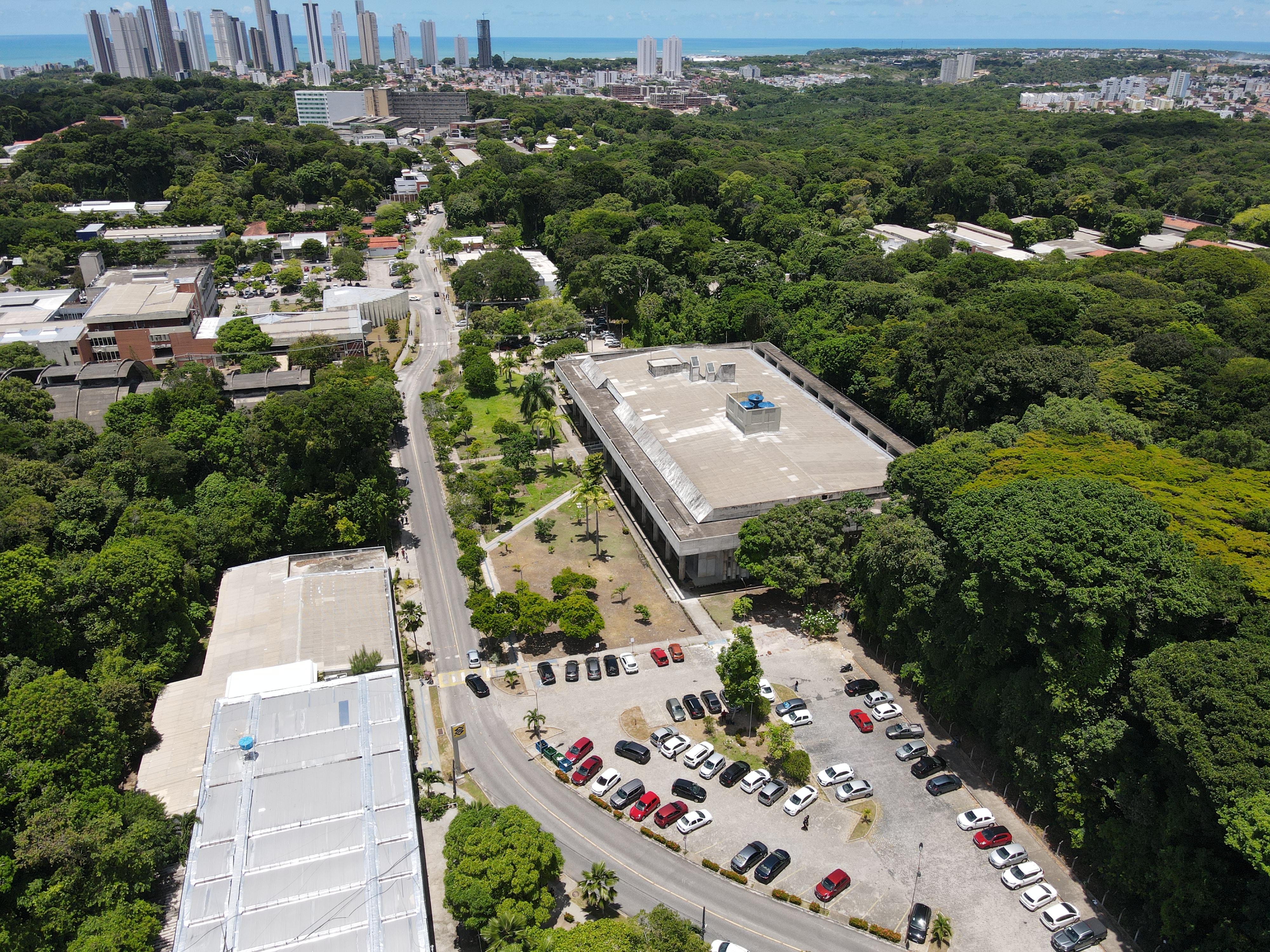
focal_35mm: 24
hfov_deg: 71.6
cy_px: 476
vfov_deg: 56.8
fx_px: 881
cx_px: 635
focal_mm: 4.5
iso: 100
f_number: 2.8
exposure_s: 1/725
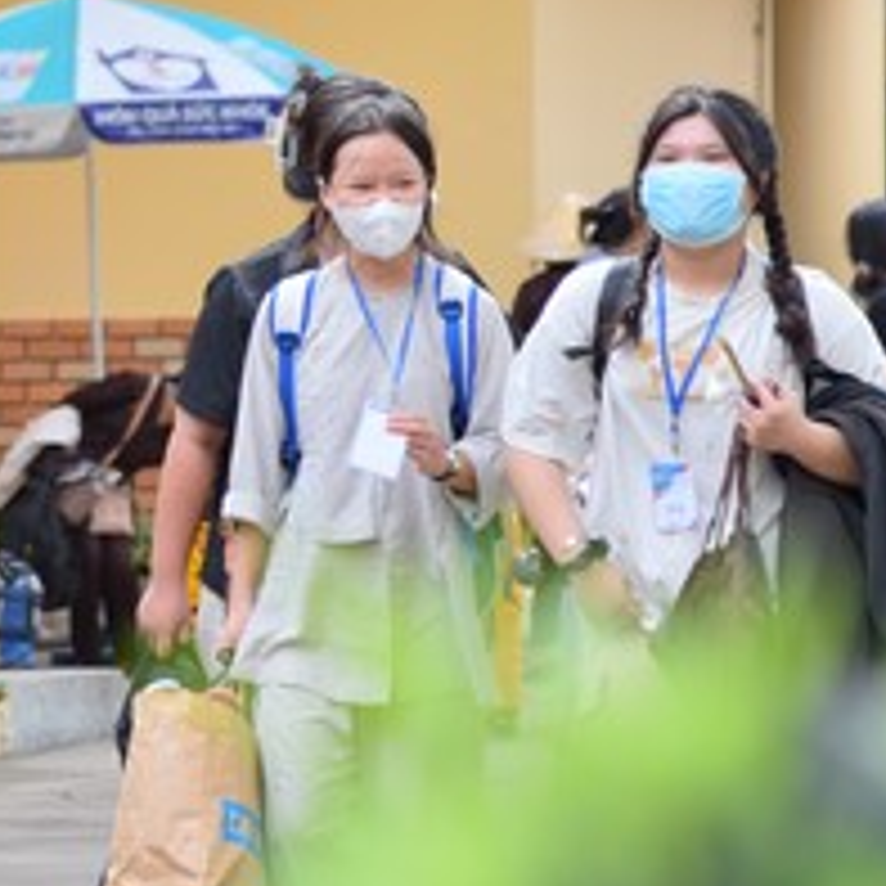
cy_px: 295
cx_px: -148
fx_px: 8542
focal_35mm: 295
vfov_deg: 5.9
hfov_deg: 5.9
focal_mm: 105
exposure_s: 1/200
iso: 100
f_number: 5
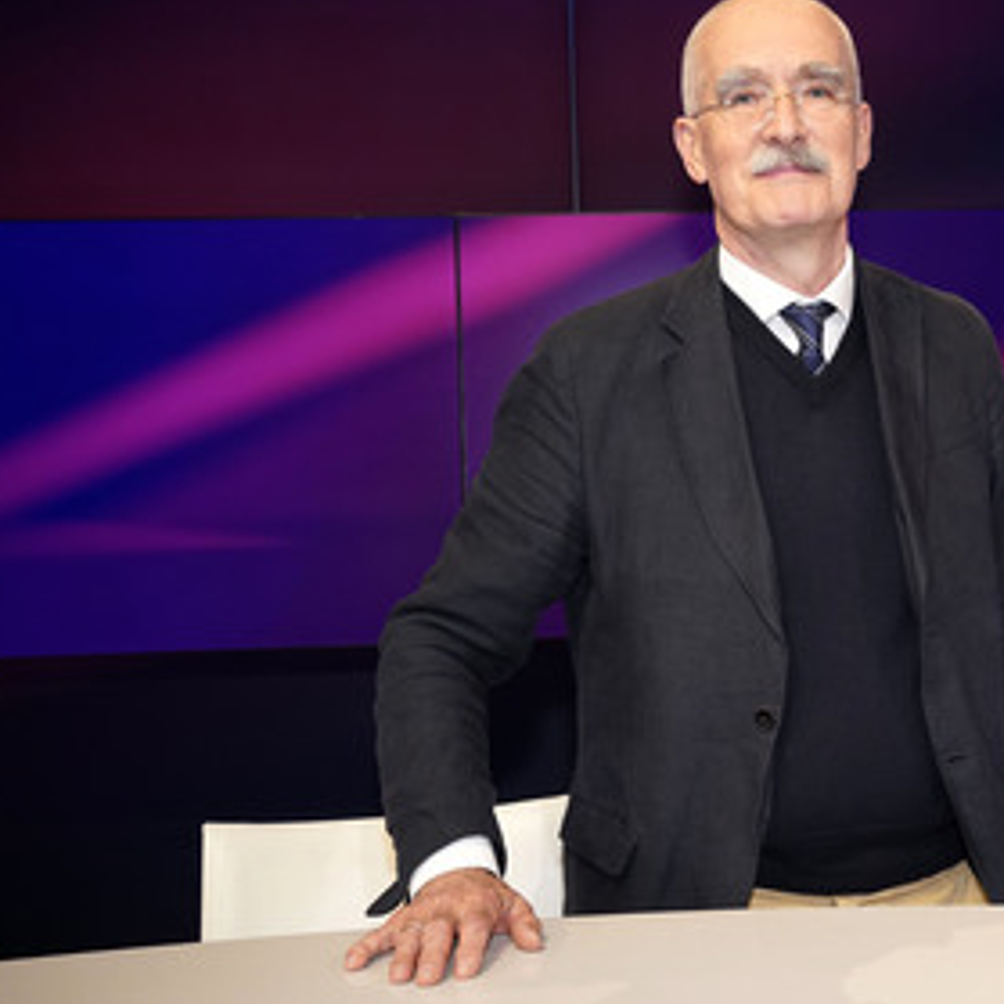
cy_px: 471
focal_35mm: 48
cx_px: 786
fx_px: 1575
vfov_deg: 35.3
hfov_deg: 34.4
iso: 2000
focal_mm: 35
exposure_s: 1/160
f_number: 5
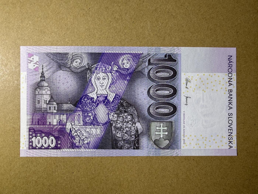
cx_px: 129
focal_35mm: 25
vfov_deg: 54.9
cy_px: 97
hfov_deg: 69.4
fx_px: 186
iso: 64
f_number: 2.2
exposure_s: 1/100
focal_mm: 2.22
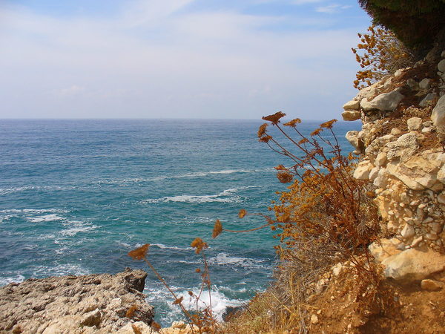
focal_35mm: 37
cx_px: 222
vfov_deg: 38.7
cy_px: 167
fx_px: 476
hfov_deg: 50.1
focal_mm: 6.1
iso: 100
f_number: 5.6
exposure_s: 1/640
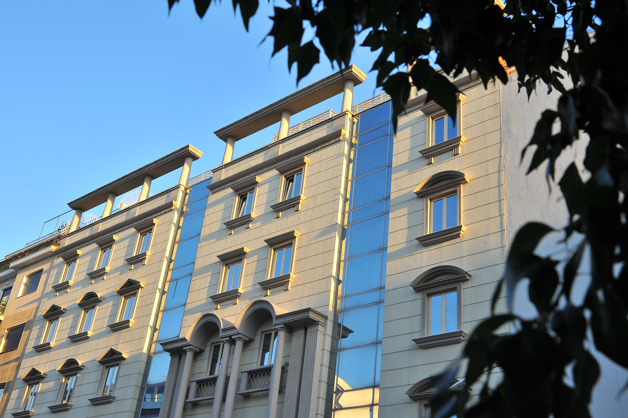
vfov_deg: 33.4
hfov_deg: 48.5
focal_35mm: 40
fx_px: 697
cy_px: 209
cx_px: 314
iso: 200
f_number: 7.1
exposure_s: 1/100
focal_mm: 40
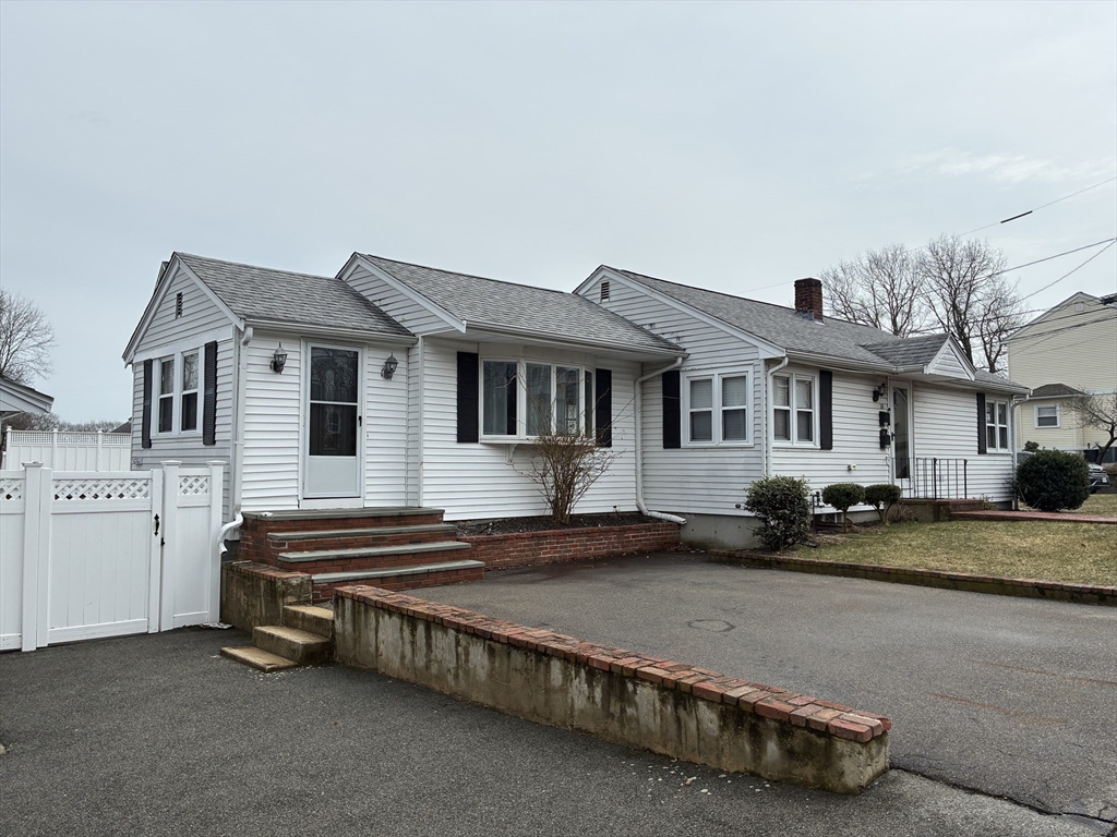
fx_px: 839
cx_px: 558
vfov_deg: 53.1
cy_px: 418
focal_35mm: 26
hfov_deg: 67.3
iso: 20
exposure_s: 1/2506
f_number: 1.64
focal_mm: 4.2
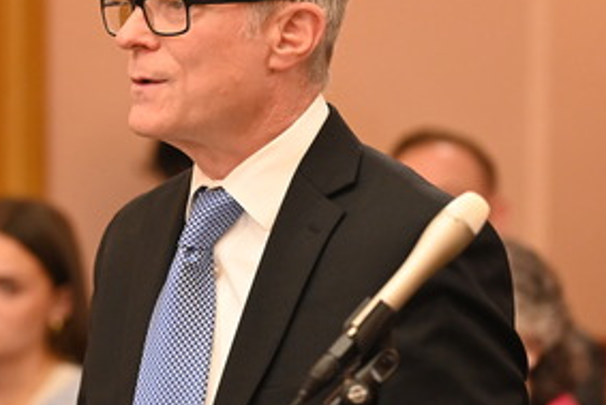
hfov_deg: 6.2
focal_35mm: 332
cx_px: 154
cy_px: 240
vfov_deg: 4.1
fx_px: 5591
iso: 4500
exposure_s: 1/125
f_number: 4.8
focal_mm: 165
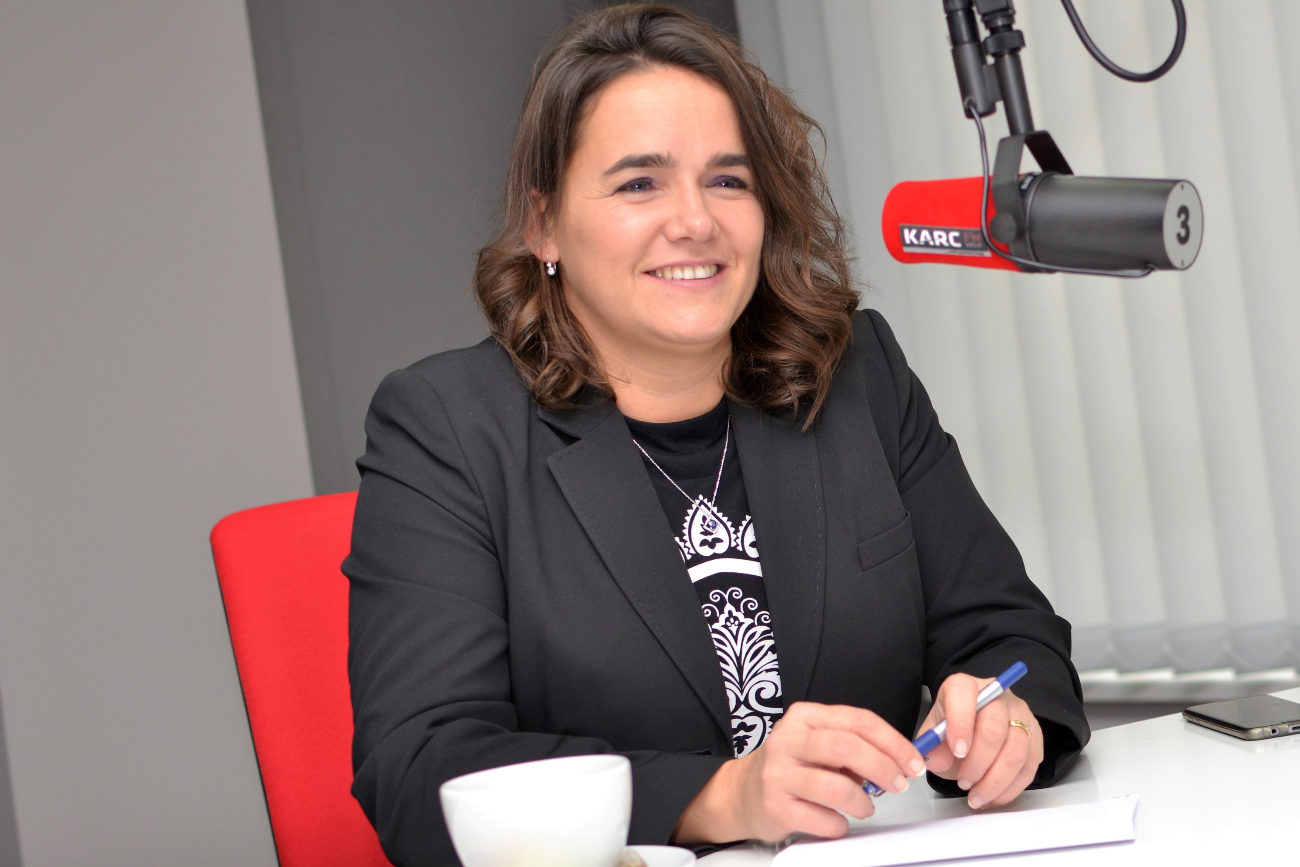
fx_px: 1896
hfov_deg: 37.9
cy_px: 434
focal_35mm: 52
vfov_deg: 25.8
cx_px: 650
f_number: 2.8
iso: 200
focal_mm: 35
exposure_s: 1/200
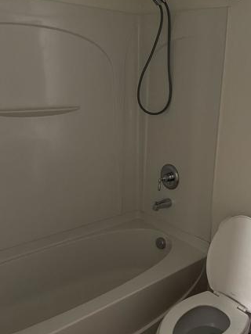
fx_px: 348
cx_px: 176
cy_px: 178
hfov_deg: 39.0
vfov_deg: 51.3
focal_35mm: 36
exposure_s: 1/58
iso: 800
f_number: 1.78
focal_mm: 6.76
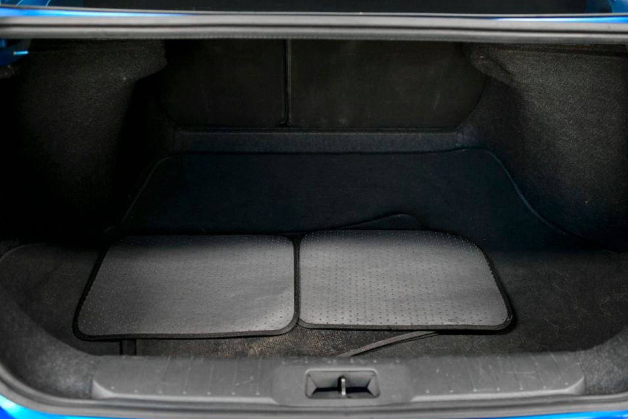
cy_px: 218
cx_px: 315
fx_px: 576
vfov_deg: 40.0
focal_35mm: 33
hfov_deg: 57.2
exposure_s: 1/400
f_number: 3.5
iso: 2500
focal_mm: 31
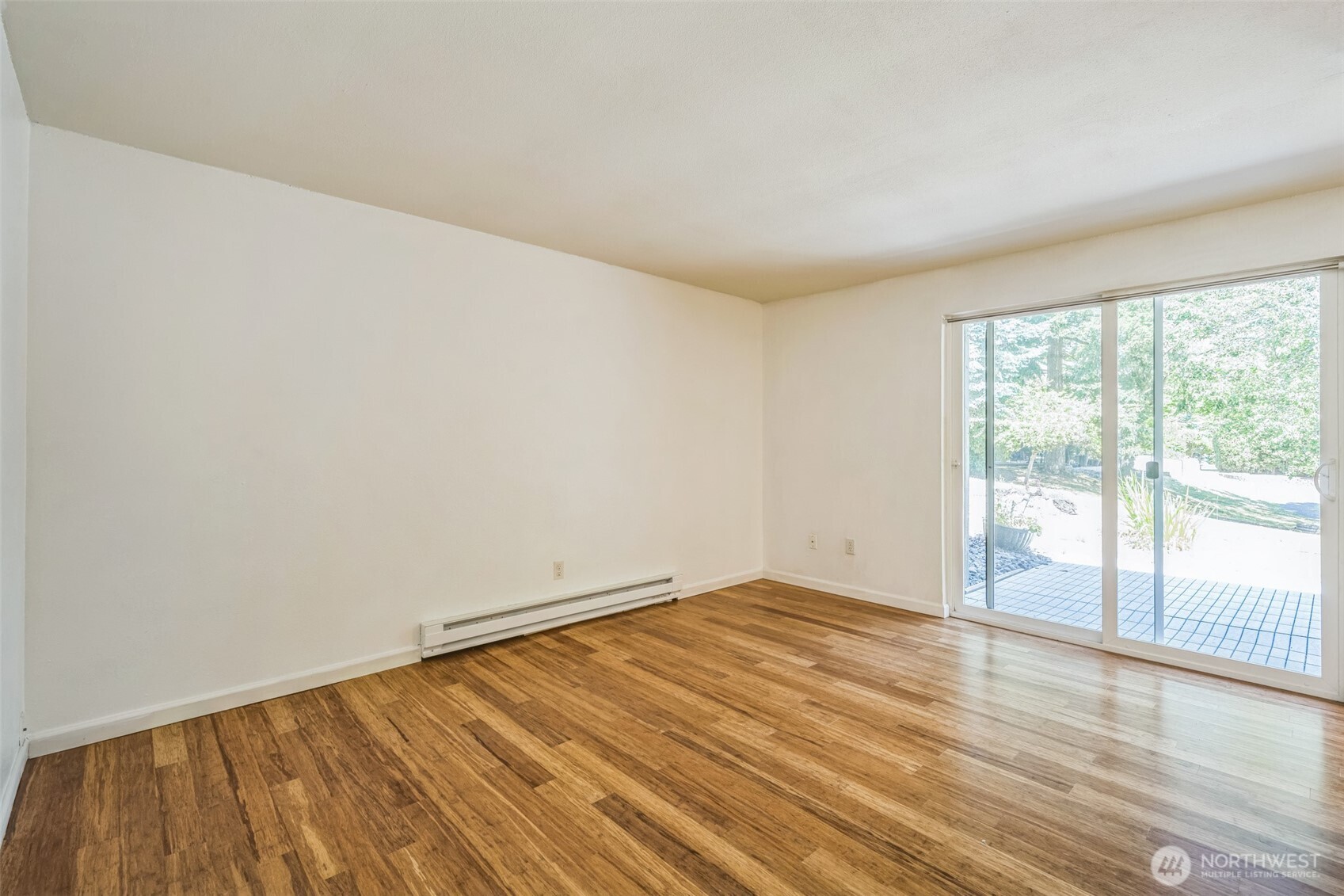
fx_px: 597
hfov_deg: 96.7
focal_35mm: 16
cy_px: 448
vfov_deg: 73.7
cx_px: 672
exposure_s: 1/4
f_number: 8
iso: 320
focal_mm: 16
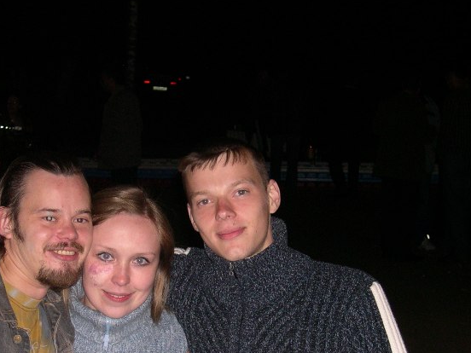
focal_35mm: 97
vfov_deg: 15.2
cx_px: 169
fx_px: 1320
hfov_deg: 20.2
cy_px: 243
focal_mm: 14.2
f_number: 3.7
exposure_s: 1/60
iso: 400
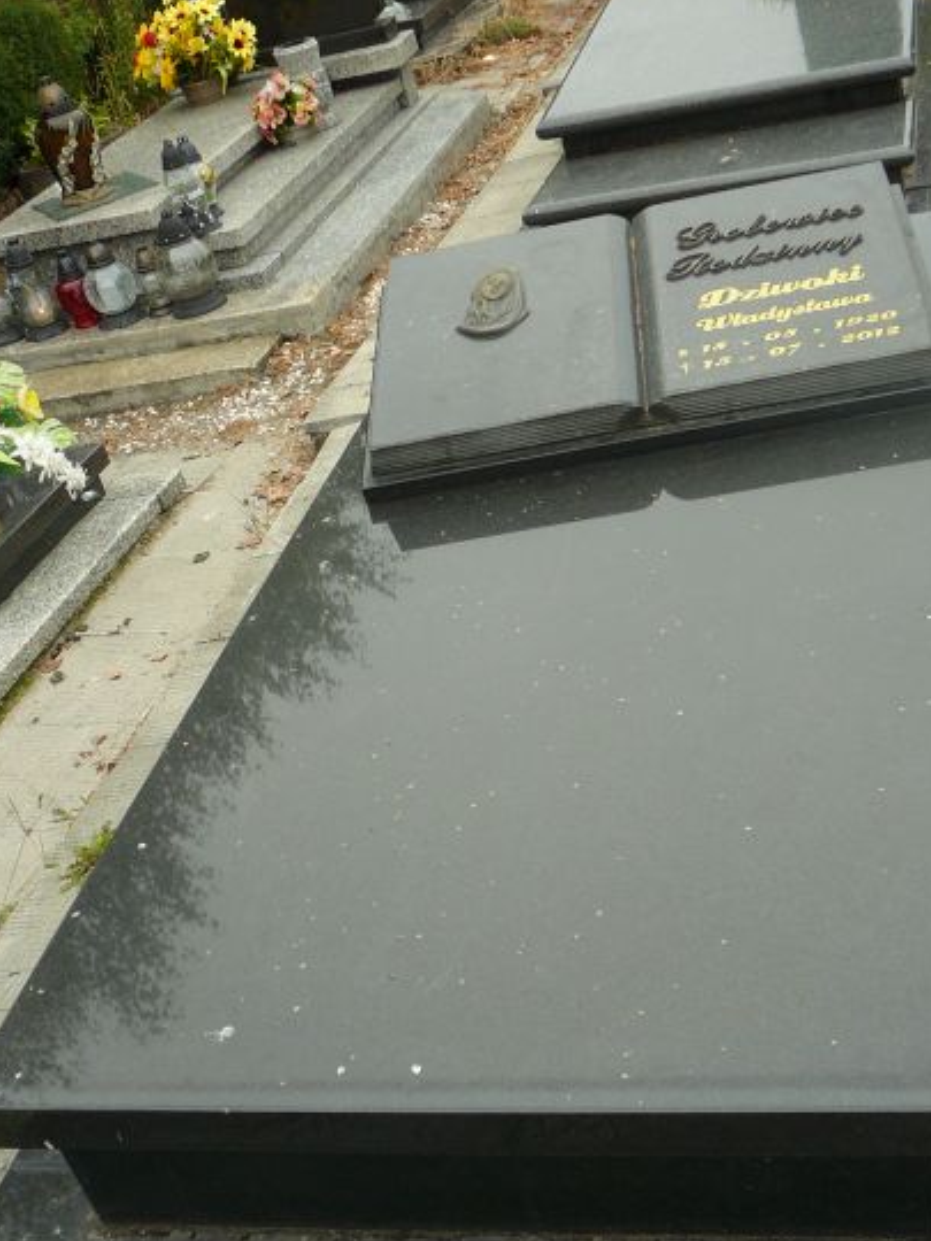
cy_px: 678
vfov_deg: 42.0
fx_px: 1614
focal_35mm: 45
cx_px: 538
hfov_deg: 32.1
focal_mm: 5.6
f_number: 3
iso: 80
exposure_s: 1/60
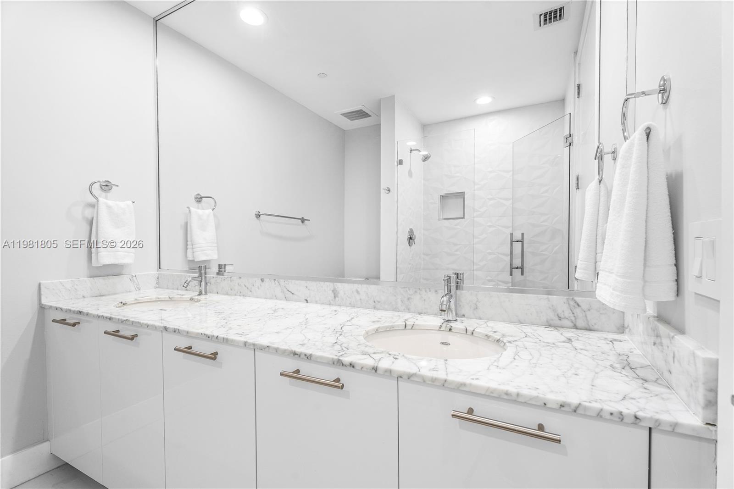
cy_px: 244
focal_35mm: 16
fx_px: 326
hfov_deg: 96.7
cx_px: 367
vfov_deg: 73.7
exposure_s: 1/2.5
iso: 400
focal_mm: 16
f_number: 8
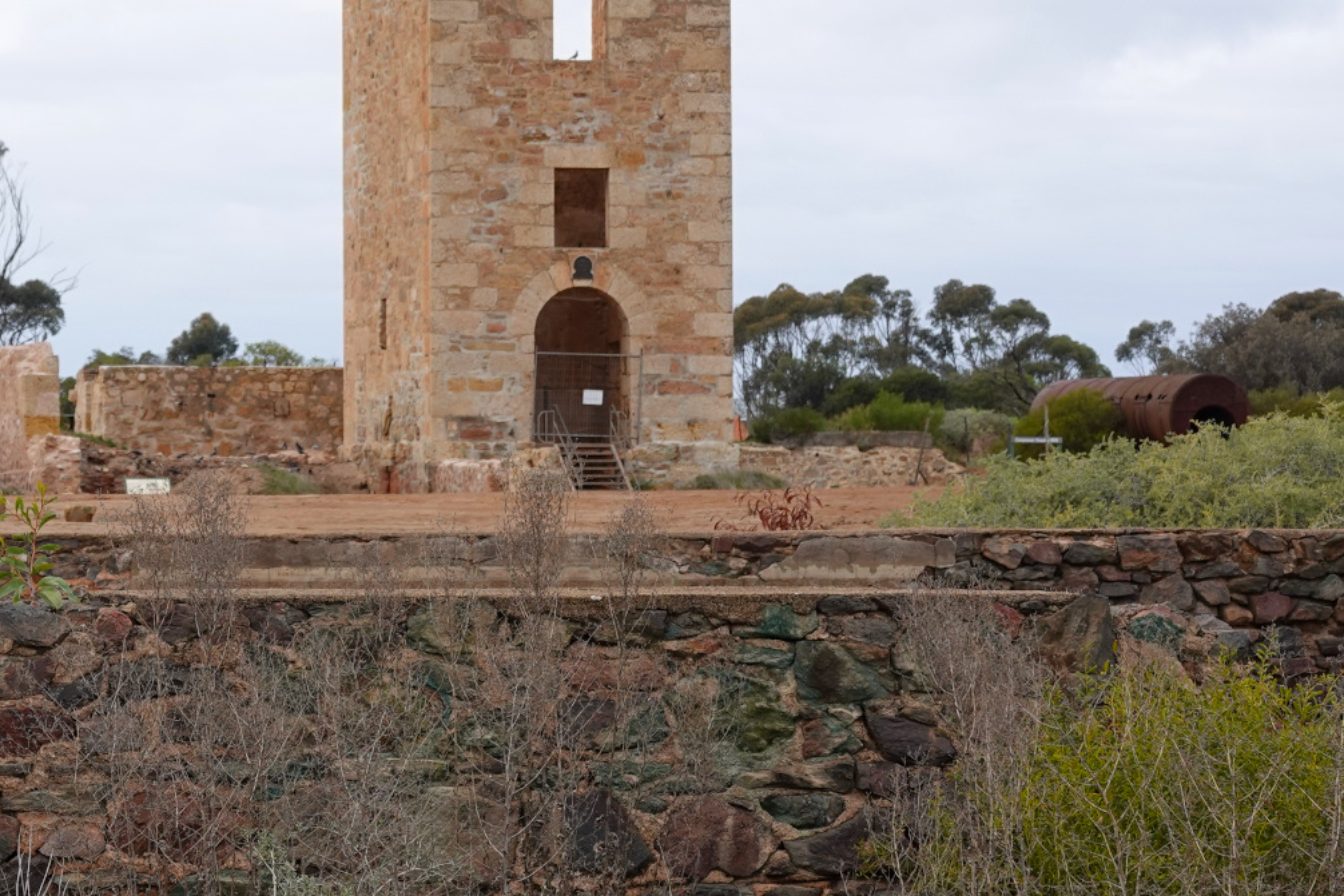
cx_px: 135
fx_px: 5862
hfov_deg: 13.0
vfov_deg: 8.7
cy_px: 118
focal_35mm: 157
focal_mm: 28.91
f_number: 4
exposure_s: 1/320
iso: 100
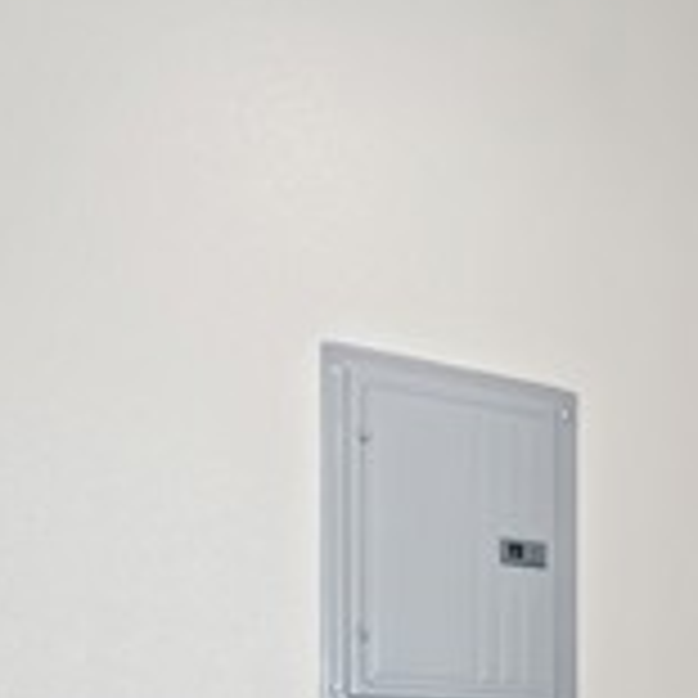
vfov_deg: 30.1
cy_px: 817
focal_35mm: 49
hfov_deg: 29.6
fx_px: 1118
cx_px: 842
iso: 250
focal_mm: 14
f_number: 6.3
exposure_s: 1/6
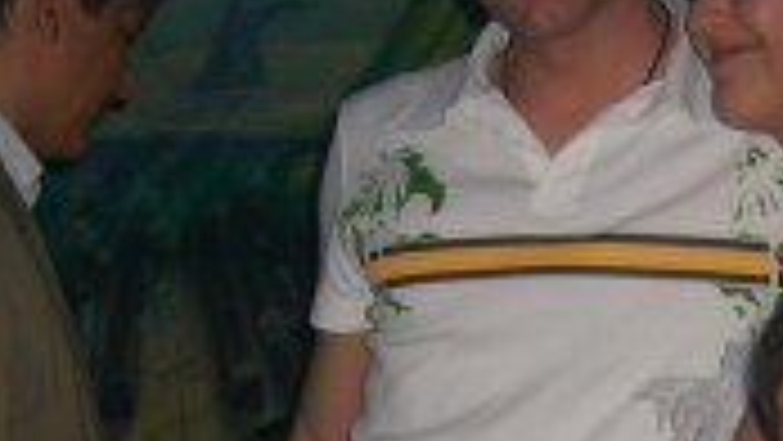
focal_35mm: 143
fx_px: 2970
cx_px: 662
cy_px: 896
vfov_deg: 8.1
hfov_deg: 14.9
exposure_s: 1/60
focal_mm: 7.9
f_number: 2.8
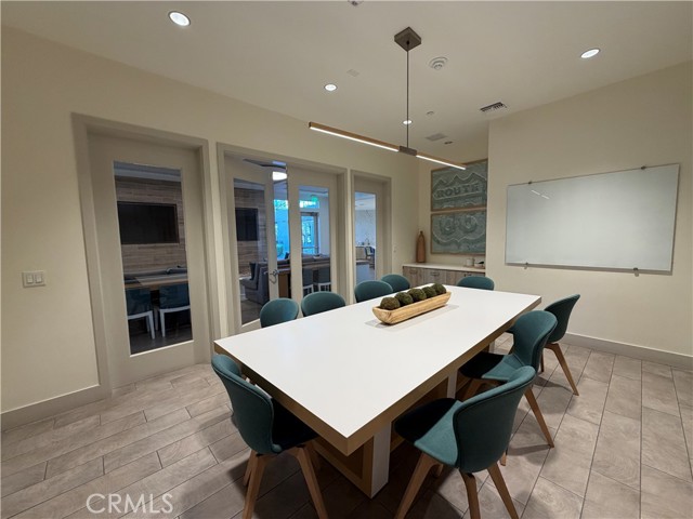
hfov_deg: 102.1
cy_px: 260
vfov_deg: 85.7
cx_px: 346
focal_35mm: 14
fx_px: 280
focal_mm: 2.22
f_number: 2.2
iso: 160
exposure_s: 1/120
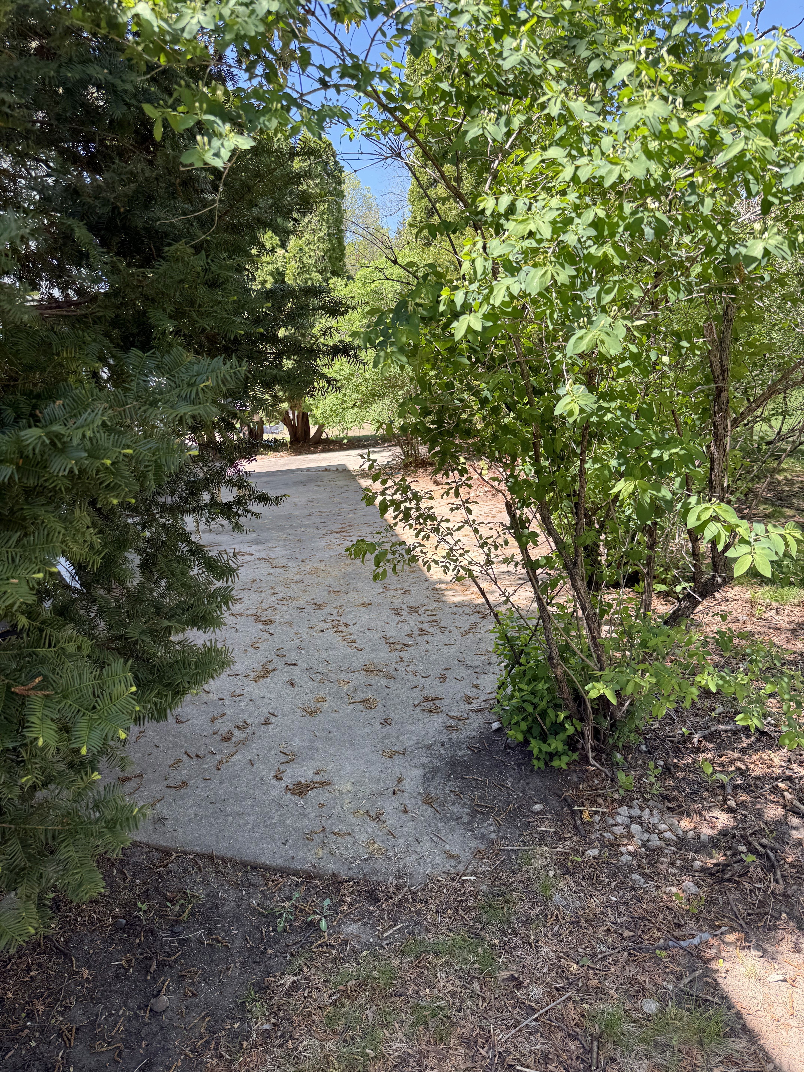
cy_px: 536
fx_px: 743
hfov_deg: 56.8
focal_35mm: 24
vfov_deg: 71.6
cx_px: 402
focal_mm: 6.76
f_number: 1.78
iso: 80
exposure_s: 1/379
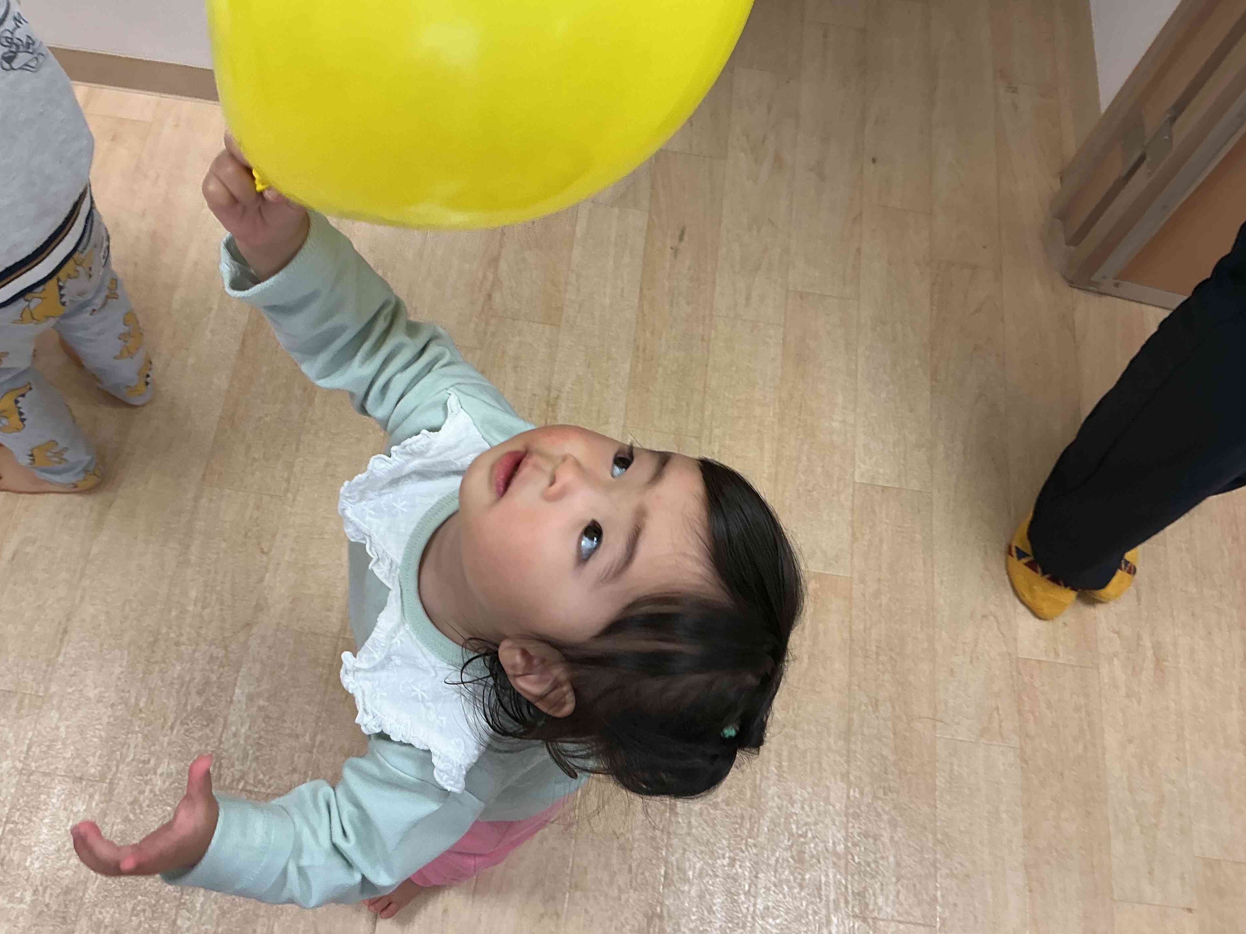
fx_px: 1116
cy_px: 494
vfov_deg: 45.4
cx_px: 594
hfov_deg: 58.3
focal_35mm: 31
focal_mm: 3
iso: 32
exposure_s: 1/120
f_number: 1.8
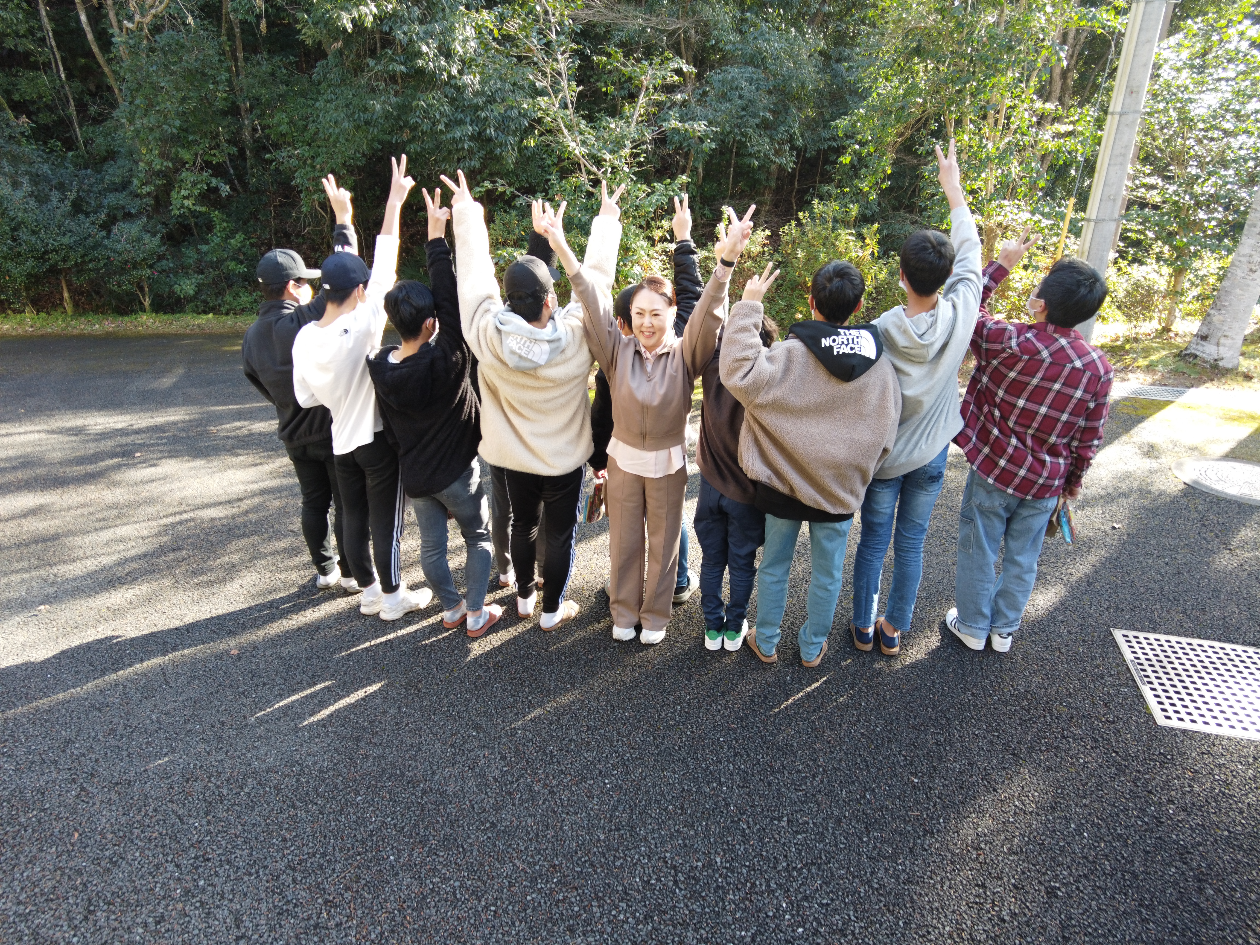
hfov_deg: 81.7
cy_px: 472
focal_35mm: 20
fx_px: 728
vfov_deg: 66.0
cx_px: 630
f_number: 1.8
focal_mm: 4.4
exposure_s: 1/60
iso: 100
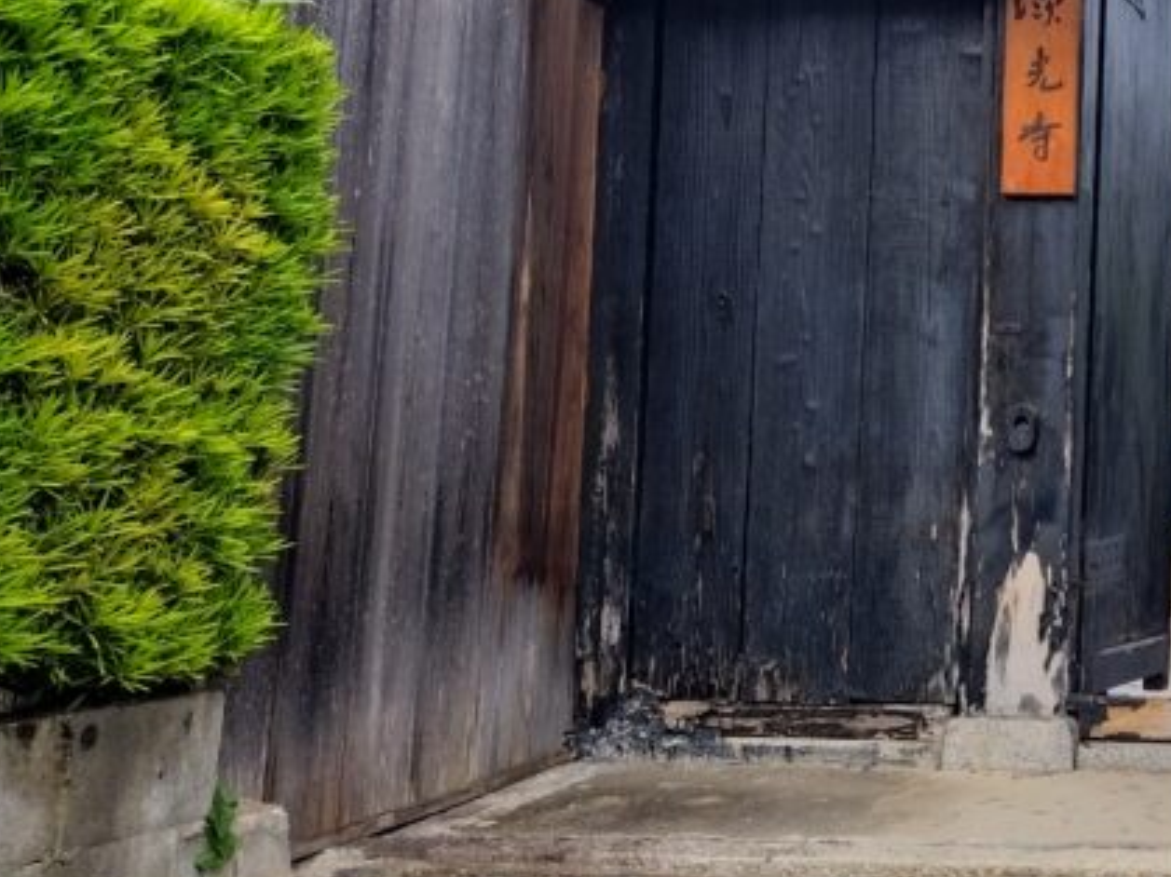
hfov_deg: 26.3
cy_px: 288
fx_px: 2232
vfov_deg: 22.1
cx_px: 1386
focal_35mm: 66
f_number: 1.79
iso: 50
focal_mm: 4.7
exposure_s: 1/415
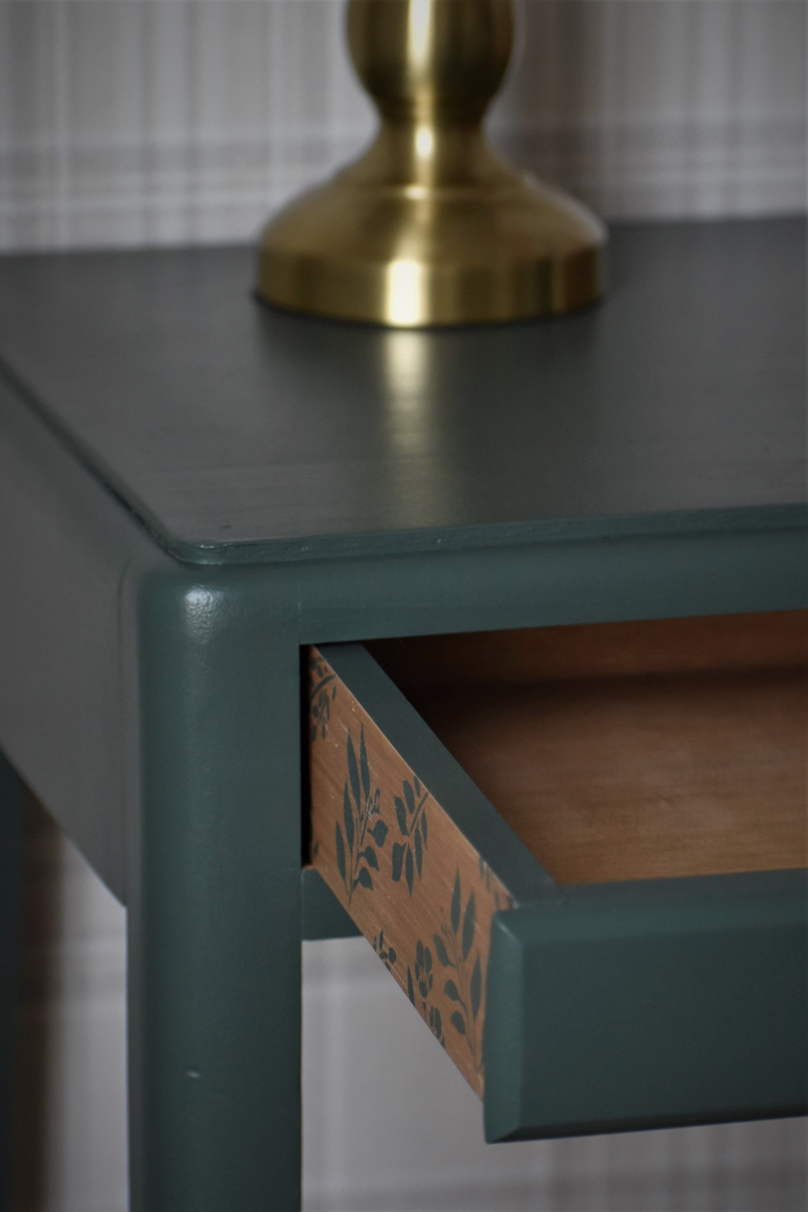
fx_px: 5049
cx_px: 404
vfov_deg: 13.7
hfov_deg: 9.1
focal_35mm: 150
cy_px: 606
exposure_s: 1/200
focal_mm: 100
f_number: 4.8
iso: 800
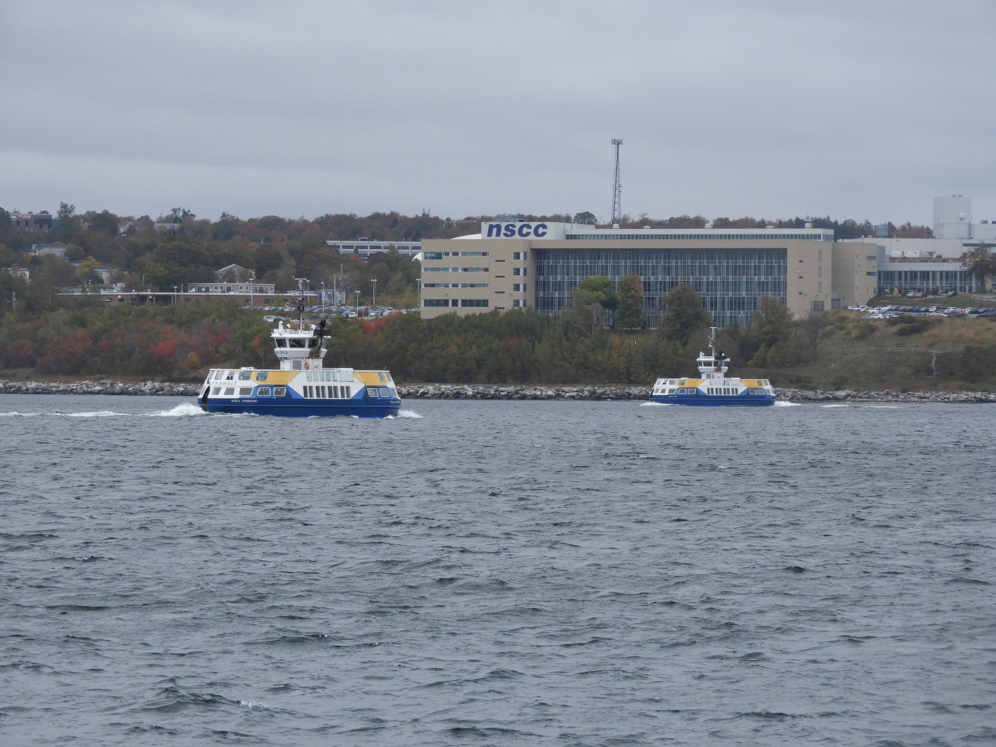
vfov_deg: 6.8
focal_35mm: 220
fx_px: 6330
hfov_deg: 9.0
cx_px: 498
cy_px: 374
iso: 100
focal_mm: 39.4
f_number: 5.3
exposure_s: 1/160
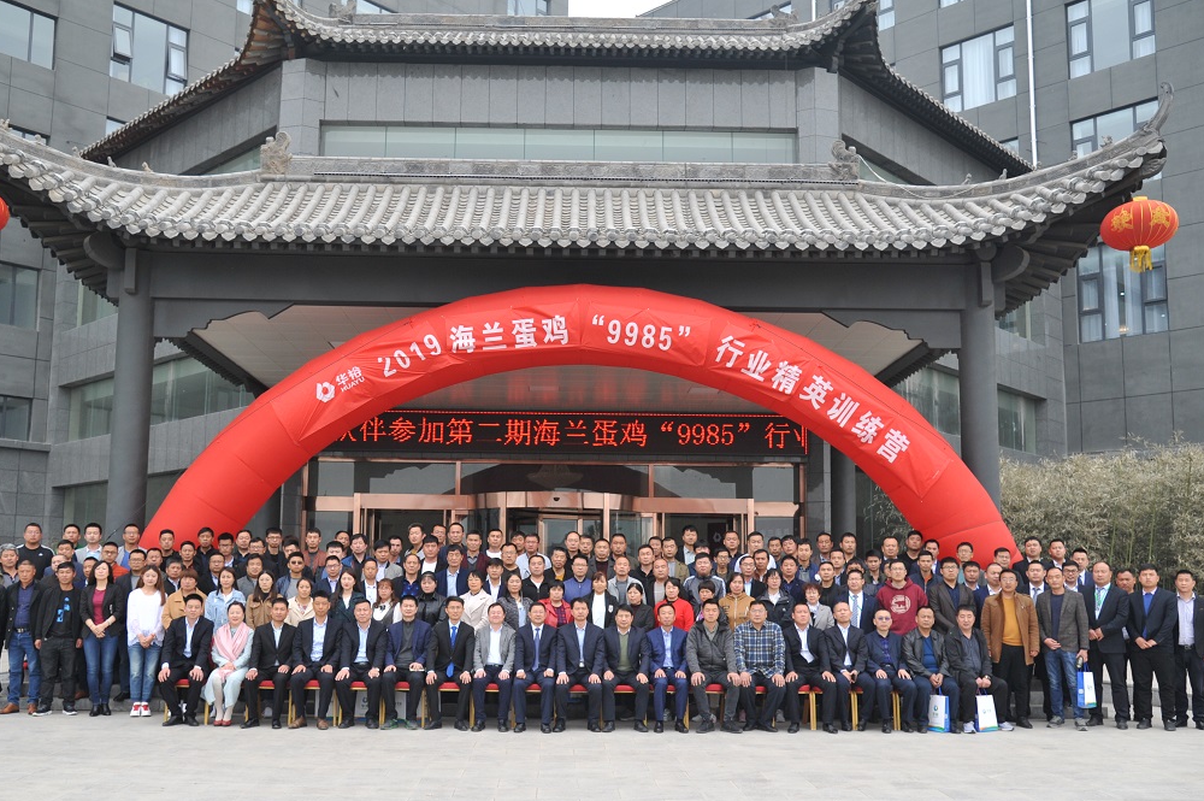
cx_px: 573
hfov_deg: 53.1
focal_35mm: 36
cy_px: 459
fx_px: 1203
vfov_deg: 36.7
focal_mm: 30
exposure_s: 1/1600
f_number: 4
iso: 640
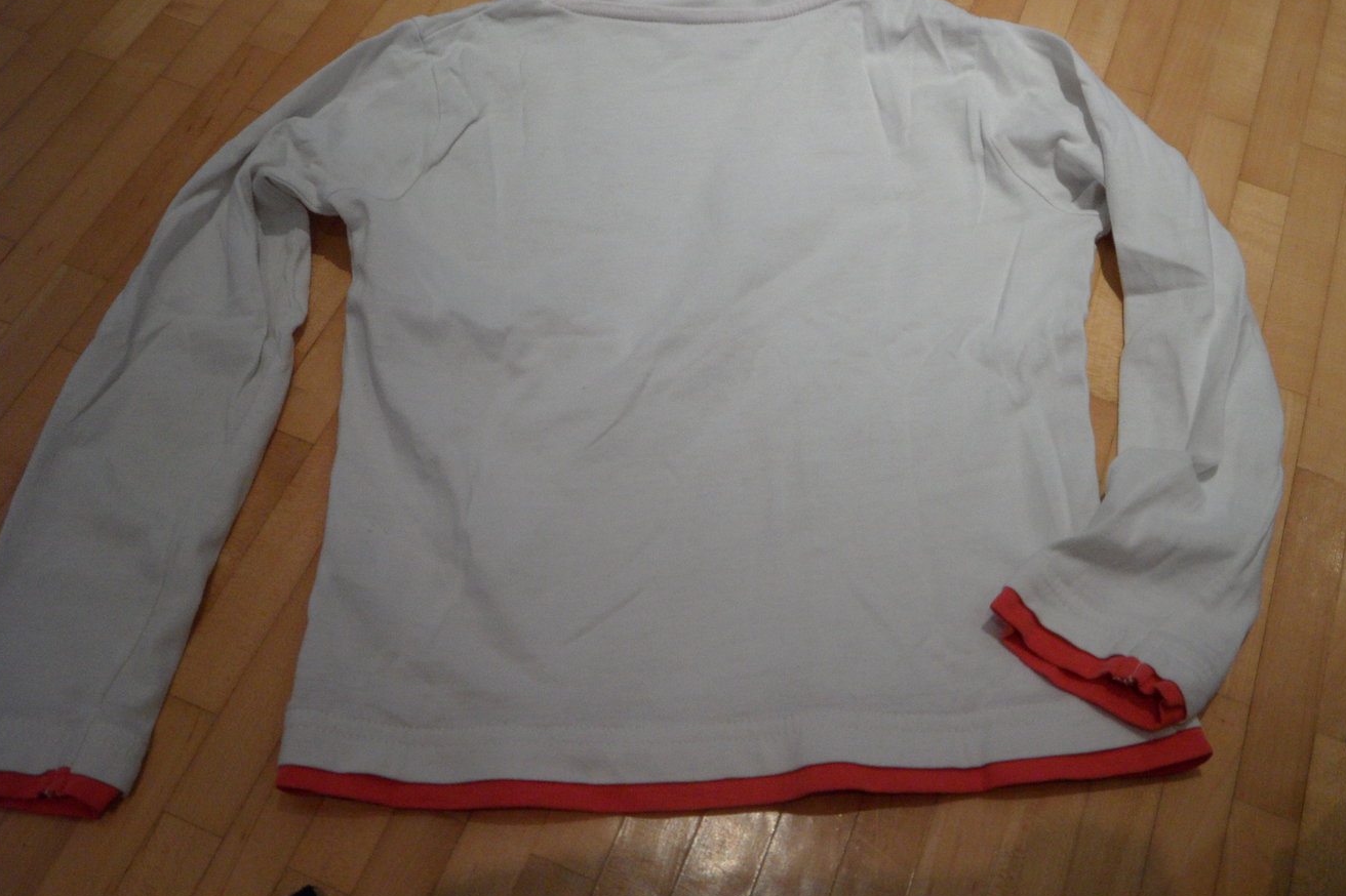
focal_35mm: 37
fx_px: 1383
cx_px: 679
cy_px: 398
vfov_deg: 35.9
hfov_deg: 51.9
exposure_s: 1/30
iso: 240
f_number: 3.3
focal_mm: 5.7
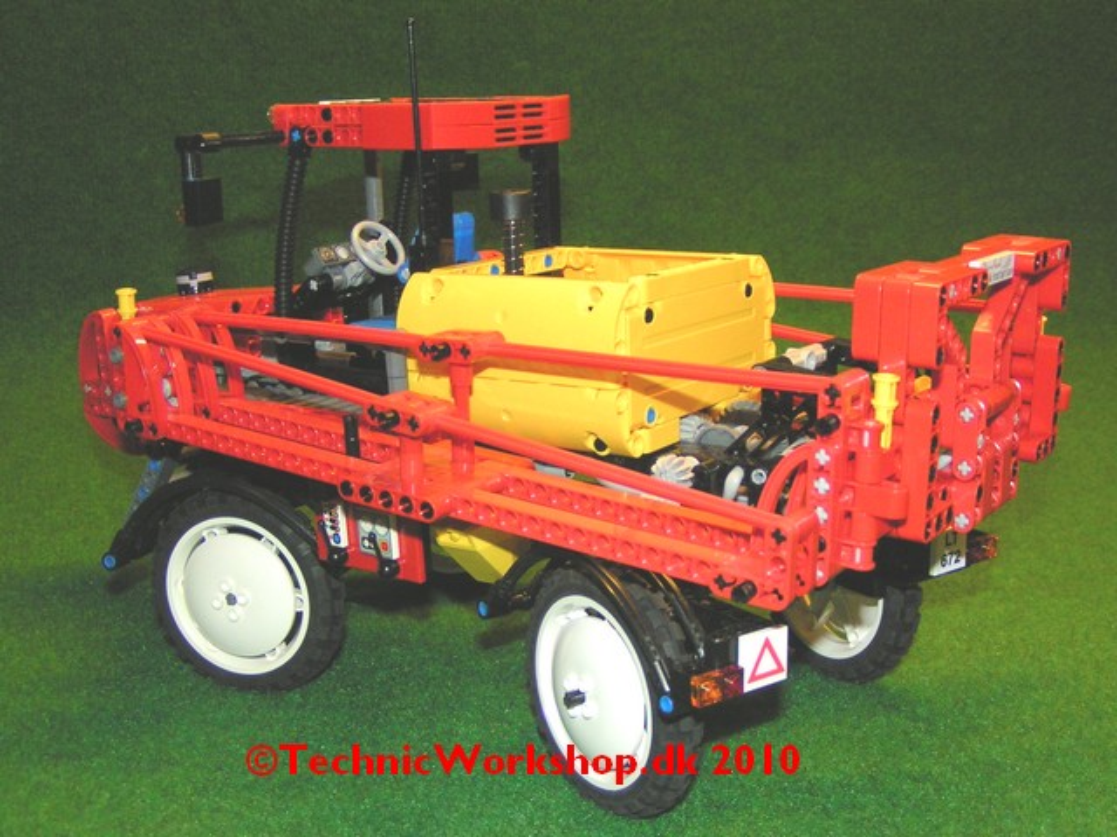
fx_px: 1226
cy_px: 418
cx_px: 558
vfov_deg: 37.7
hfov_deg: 49.0
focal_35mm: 38
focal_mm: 5.8
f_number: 2.8
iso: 200
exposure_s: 1/40
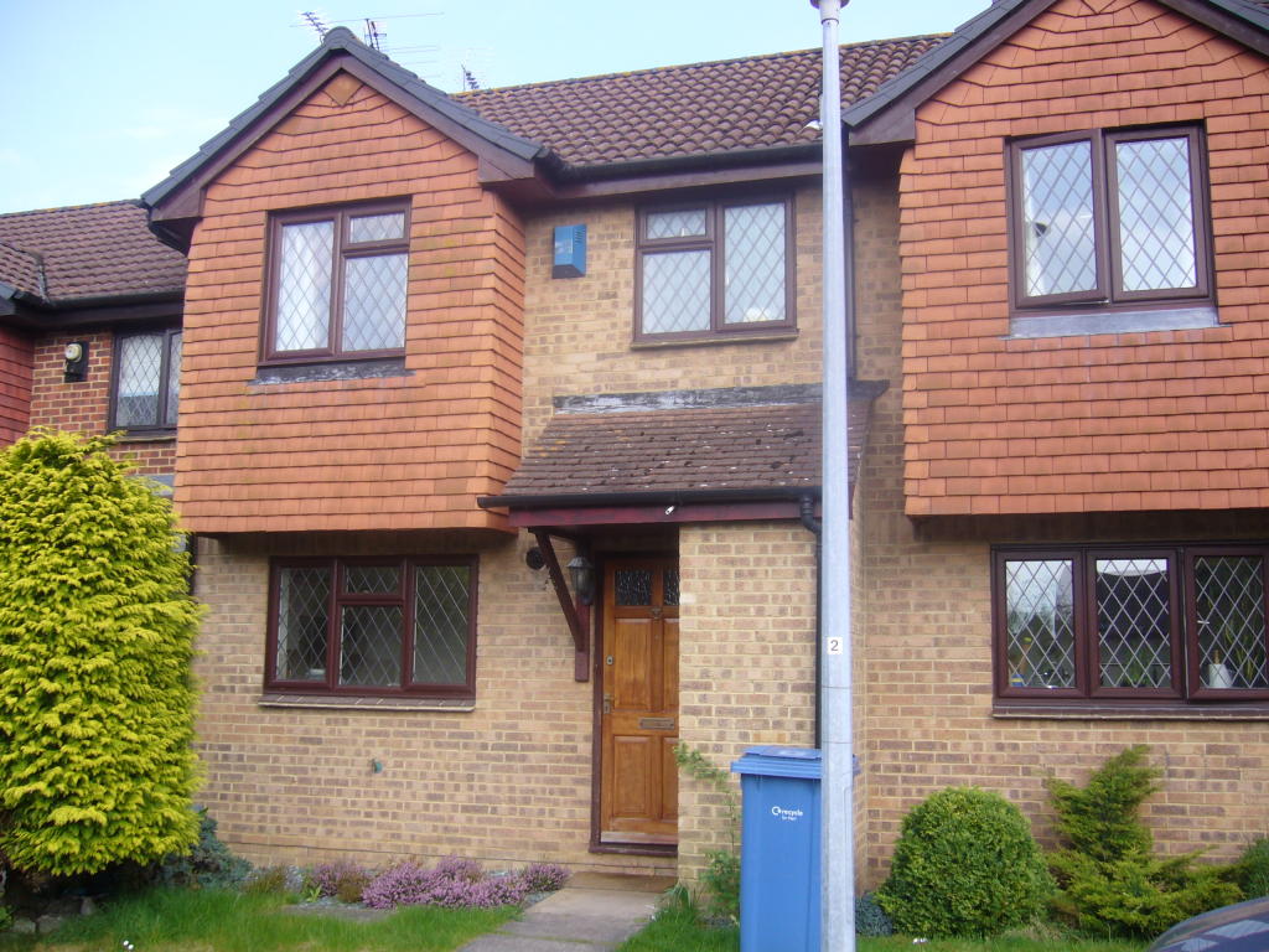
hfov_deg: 52.6
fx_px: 1283
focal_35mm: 35
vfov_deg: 40.7
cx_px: 634
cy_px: 476
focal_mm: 5.8
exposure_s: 1/320
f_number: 2.8
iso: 80
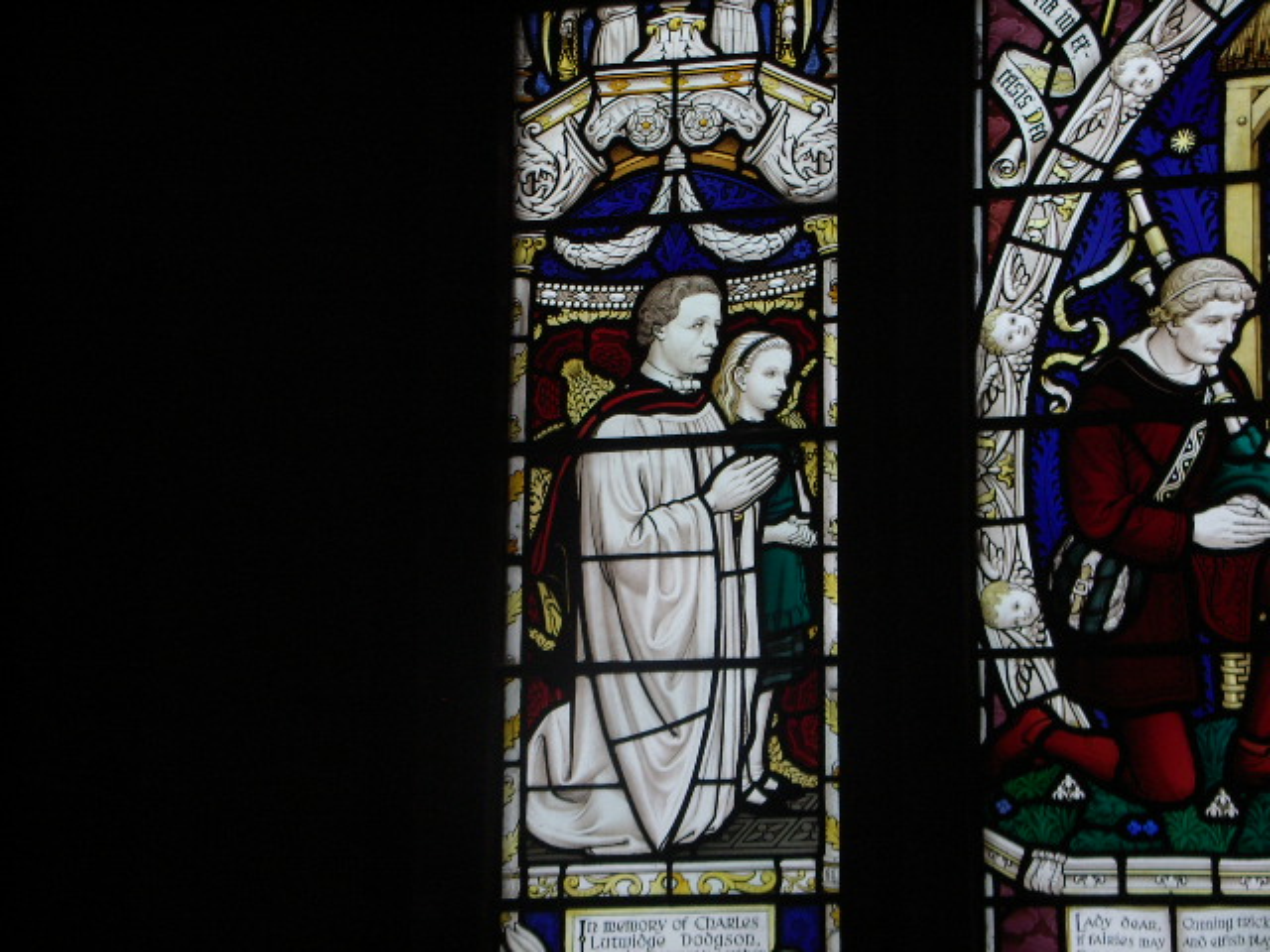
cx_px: 635
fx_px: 3889
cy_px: 476
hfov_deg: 18.5
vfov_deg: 14.0
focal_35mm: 106
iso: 125
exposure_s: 1/50
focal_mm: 16.5
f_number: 3.4
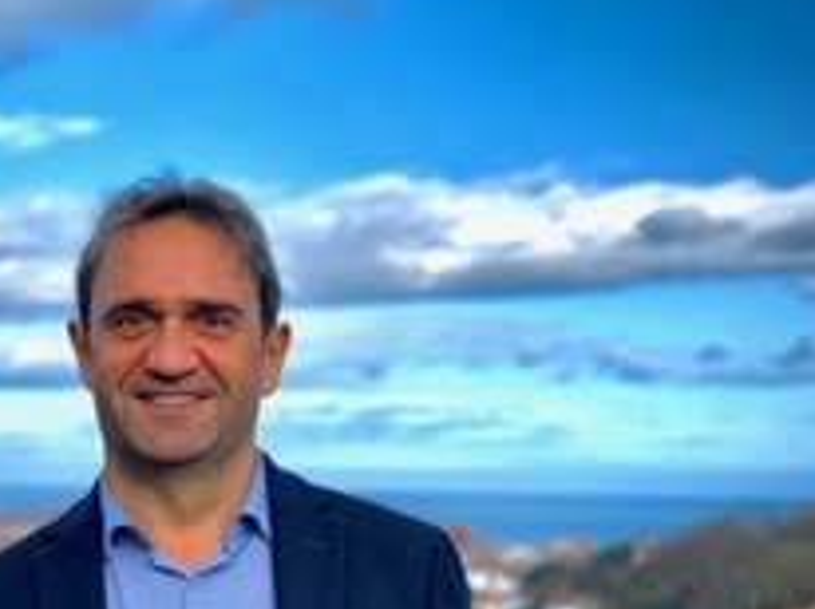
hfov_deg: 22.0
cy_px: 473
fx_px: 2069
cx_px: 146
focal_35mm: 88
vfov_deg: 16.6
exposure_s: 1/841
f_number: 2.4
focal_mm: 6
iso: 16
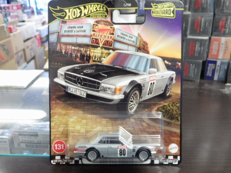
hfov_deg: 54.0
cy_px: 86
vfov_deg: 41.8
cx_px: 116
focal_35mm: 34
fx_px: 227
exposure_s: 1/40
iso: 800
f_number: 3.4
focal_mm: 6.2
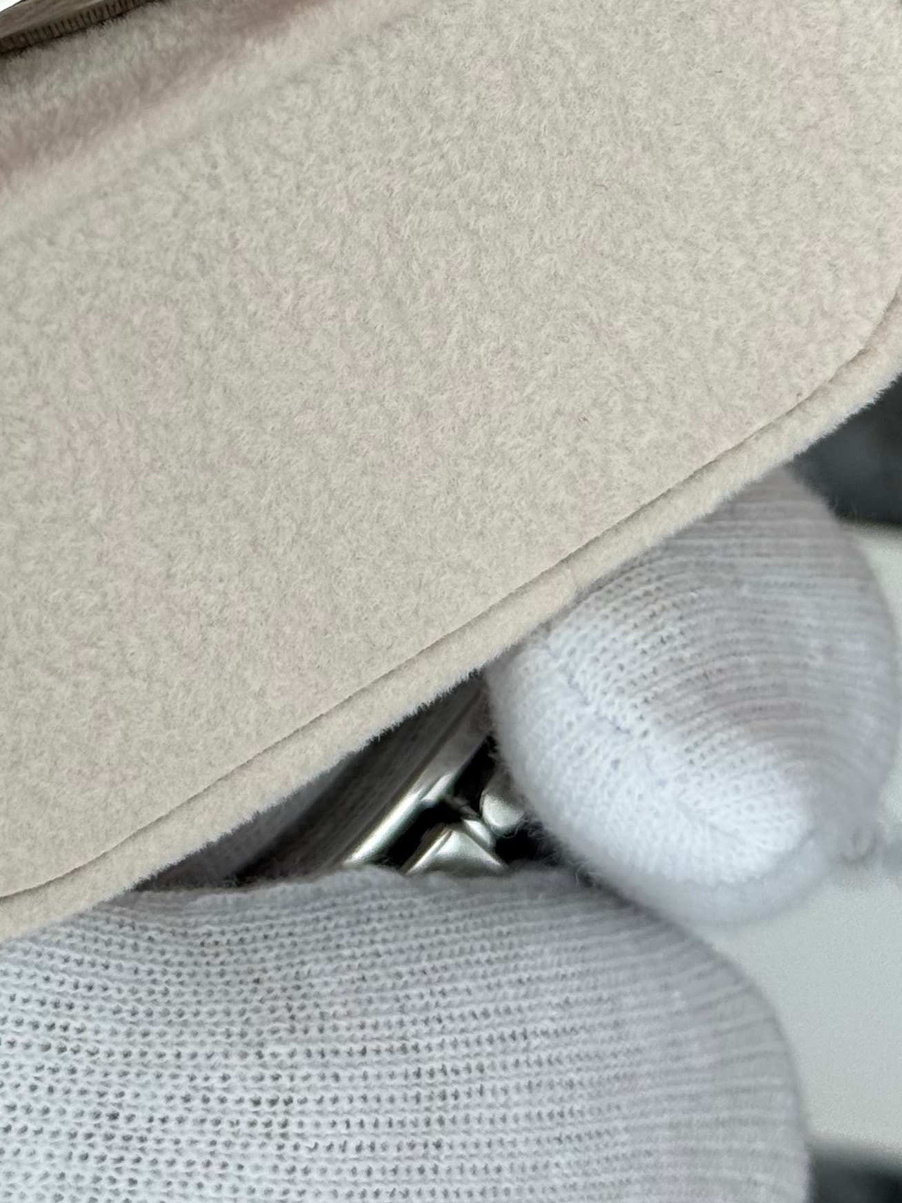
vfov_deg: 17.4
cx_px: 154
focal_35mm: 111
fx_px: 3856
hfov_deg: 13.3
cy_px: 37
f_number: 1.78
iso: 64
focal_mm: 6.76
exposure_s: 1/1100
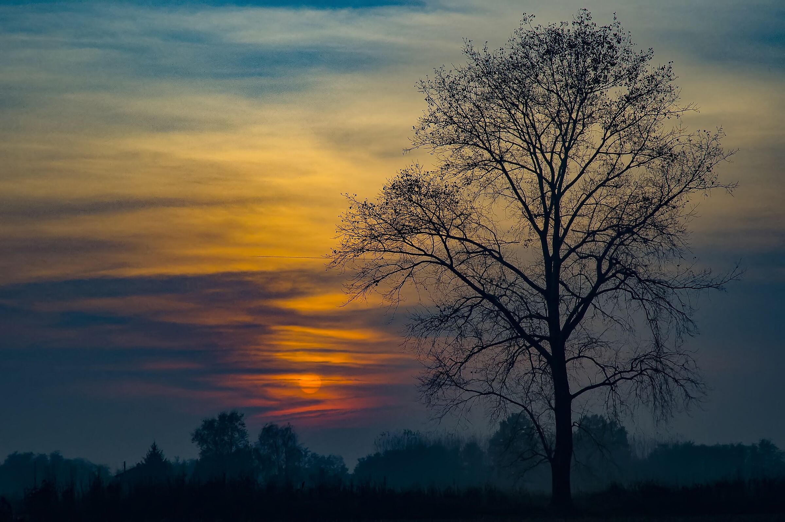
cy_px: 261
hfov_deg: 19.5
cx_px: 392
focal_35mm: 105
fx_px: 2288
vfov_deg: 13.0
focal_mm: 70
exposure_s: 1/180
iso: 400
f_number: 9.5
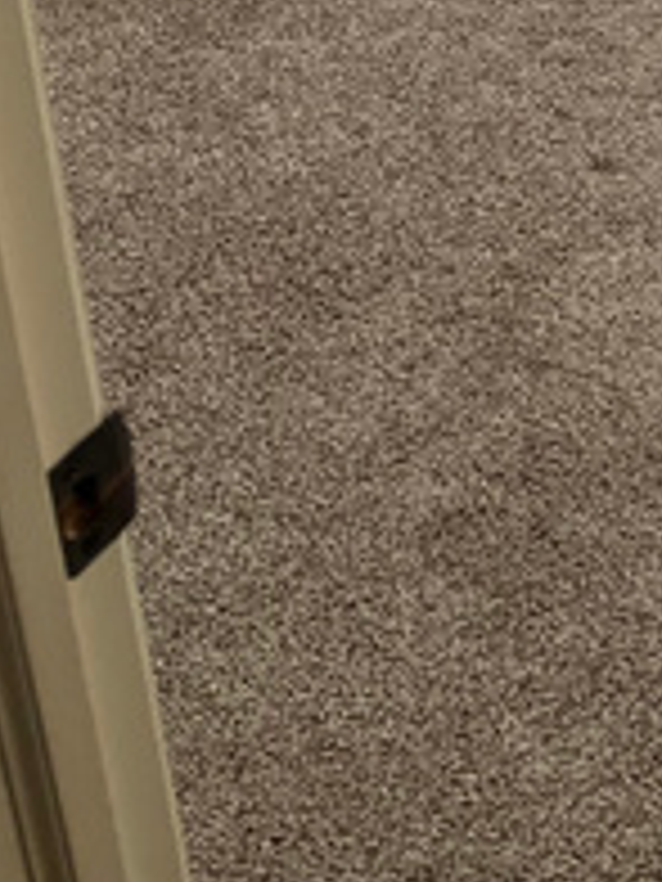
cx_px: 1175
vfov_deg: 16.5
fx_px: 2601
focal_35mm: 102
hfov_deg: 13.2
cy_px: -644
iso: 50
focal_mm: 5.7
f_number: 1.5
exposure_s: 1/161
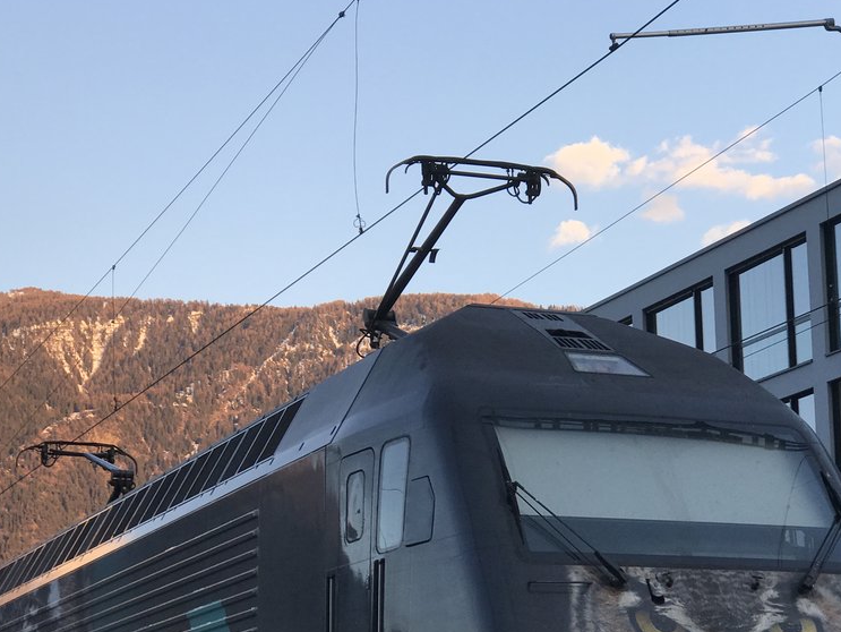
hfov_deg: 21.3
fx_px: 2236
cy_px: 477
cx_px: 374
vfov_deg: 16.0
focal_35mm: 92
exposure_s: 1/134
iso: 20
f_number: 2.8
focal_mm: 6.6
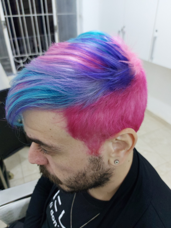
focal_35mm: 24
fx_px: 158
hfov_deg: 56.8
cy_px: 114
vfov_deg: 71.6
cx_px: 86
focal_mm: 5.23
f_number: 1.8
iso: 320
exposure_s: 1/24
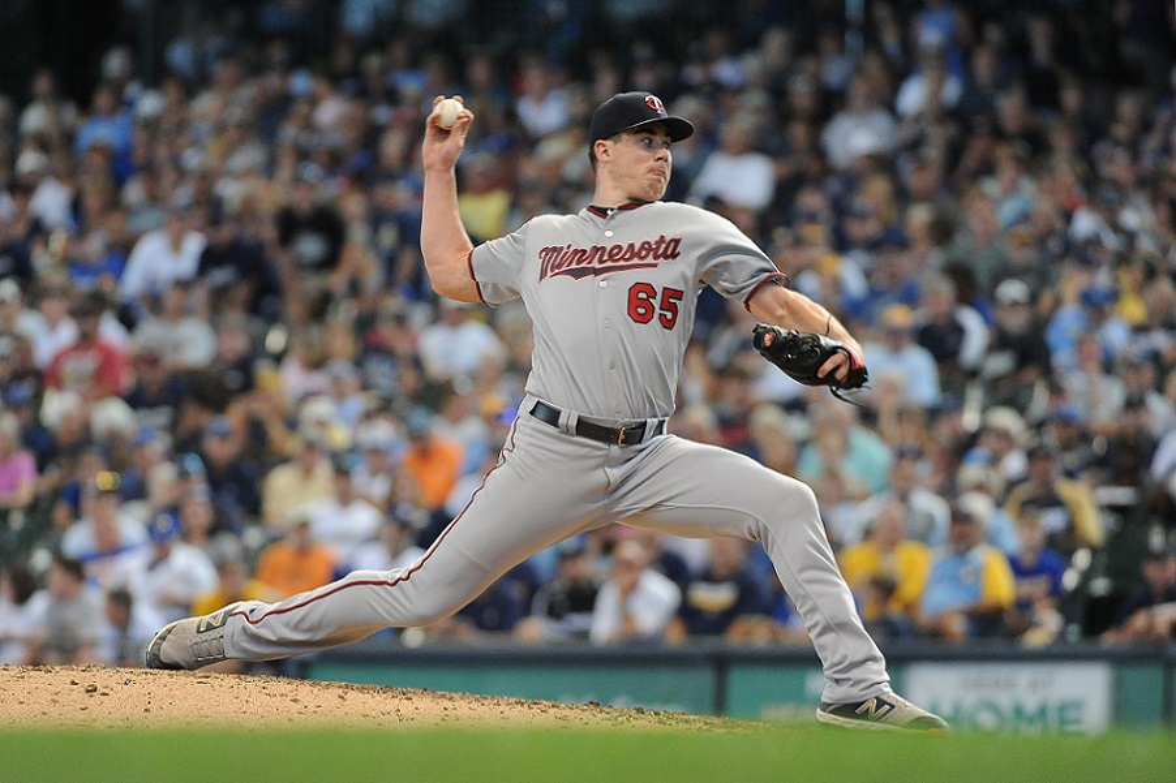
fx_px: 11430
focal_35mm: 350
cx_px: 588
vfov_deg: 3.9
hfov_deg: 5.9
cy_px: 392
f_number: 4.5
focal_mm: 350
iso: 4000
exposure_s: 1/1000
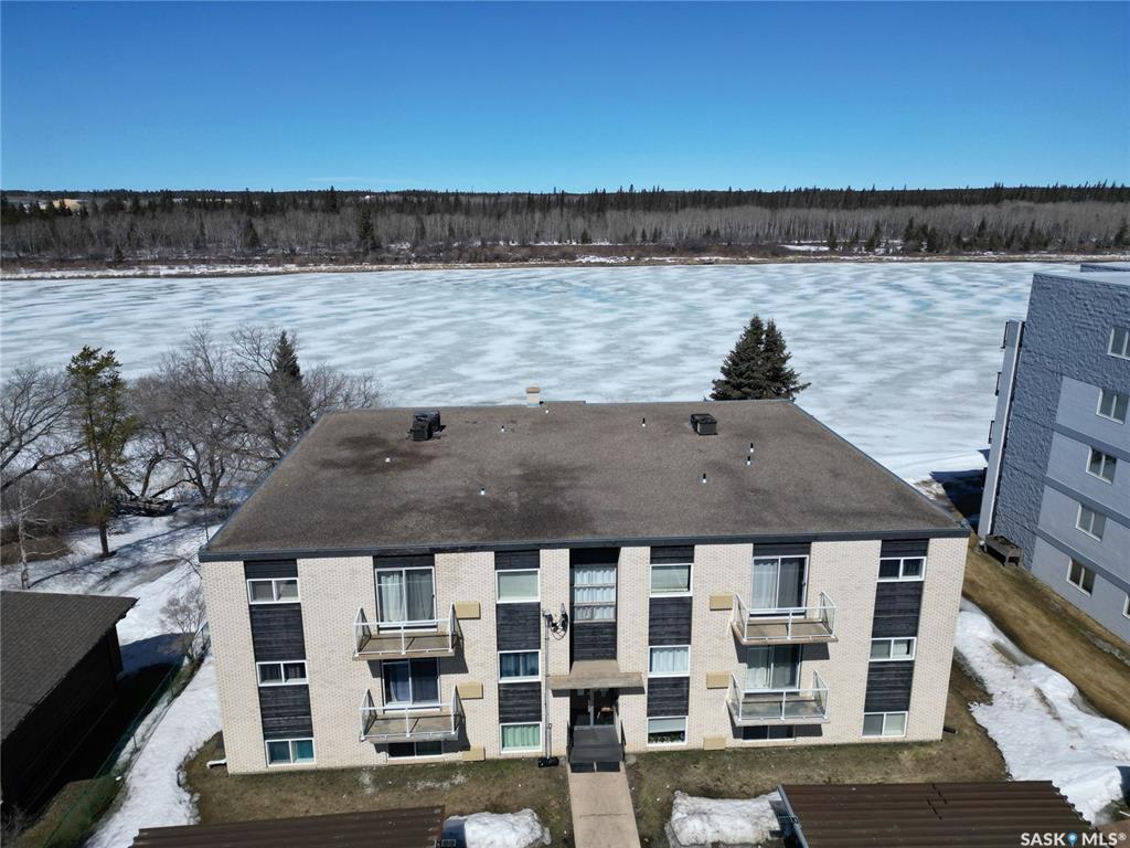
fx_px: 783
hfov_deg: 71.6
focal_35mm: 24
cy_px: 424
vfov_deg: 56.8
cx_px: 565
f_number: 1.7
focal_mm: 6.72
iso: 100
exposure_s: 1/6400
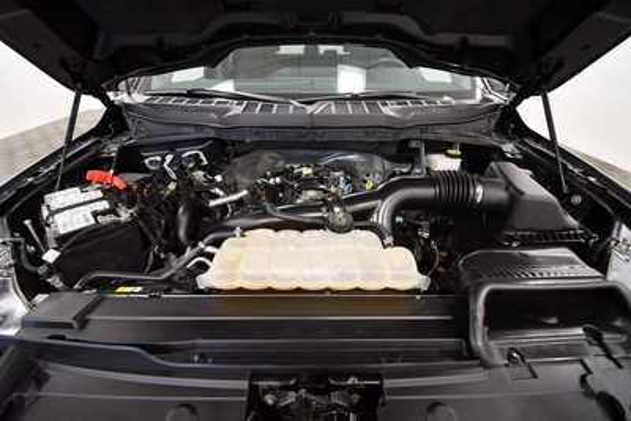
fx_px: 263
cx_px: 316
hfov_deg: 100.4
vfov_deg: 77.4
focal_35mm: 15
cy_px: 210
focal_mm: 10
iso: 1100
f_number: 4.5
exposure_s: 1/125
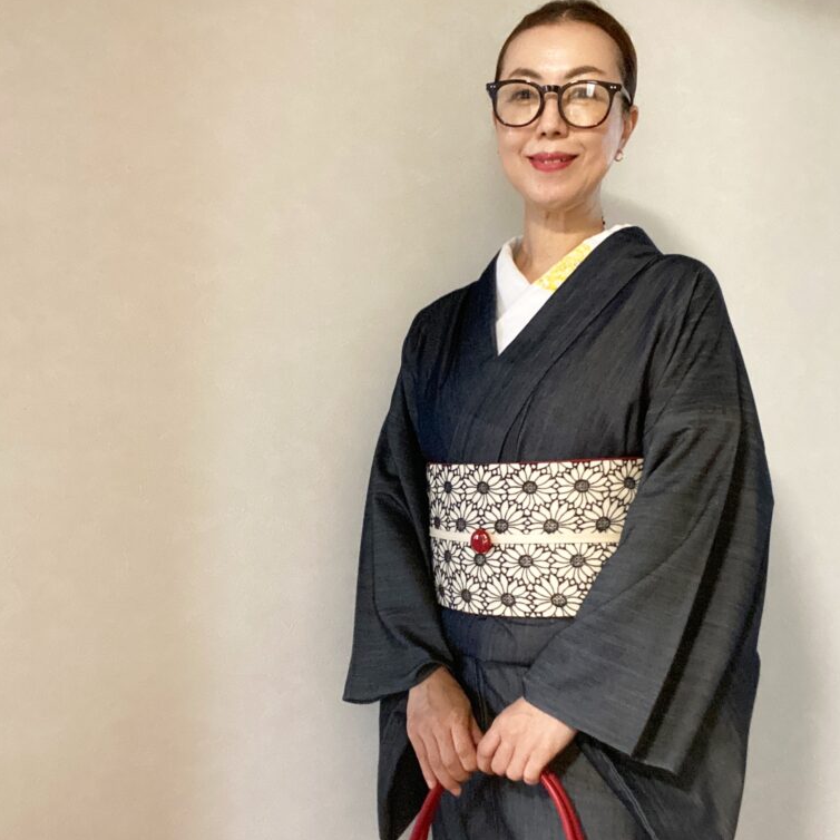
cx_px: 423
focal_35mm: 36
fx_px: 988
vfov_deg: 46.0
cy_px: 450
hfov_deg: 46.0
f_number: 2.2
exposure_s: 1/30
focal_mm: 2.71
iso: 640
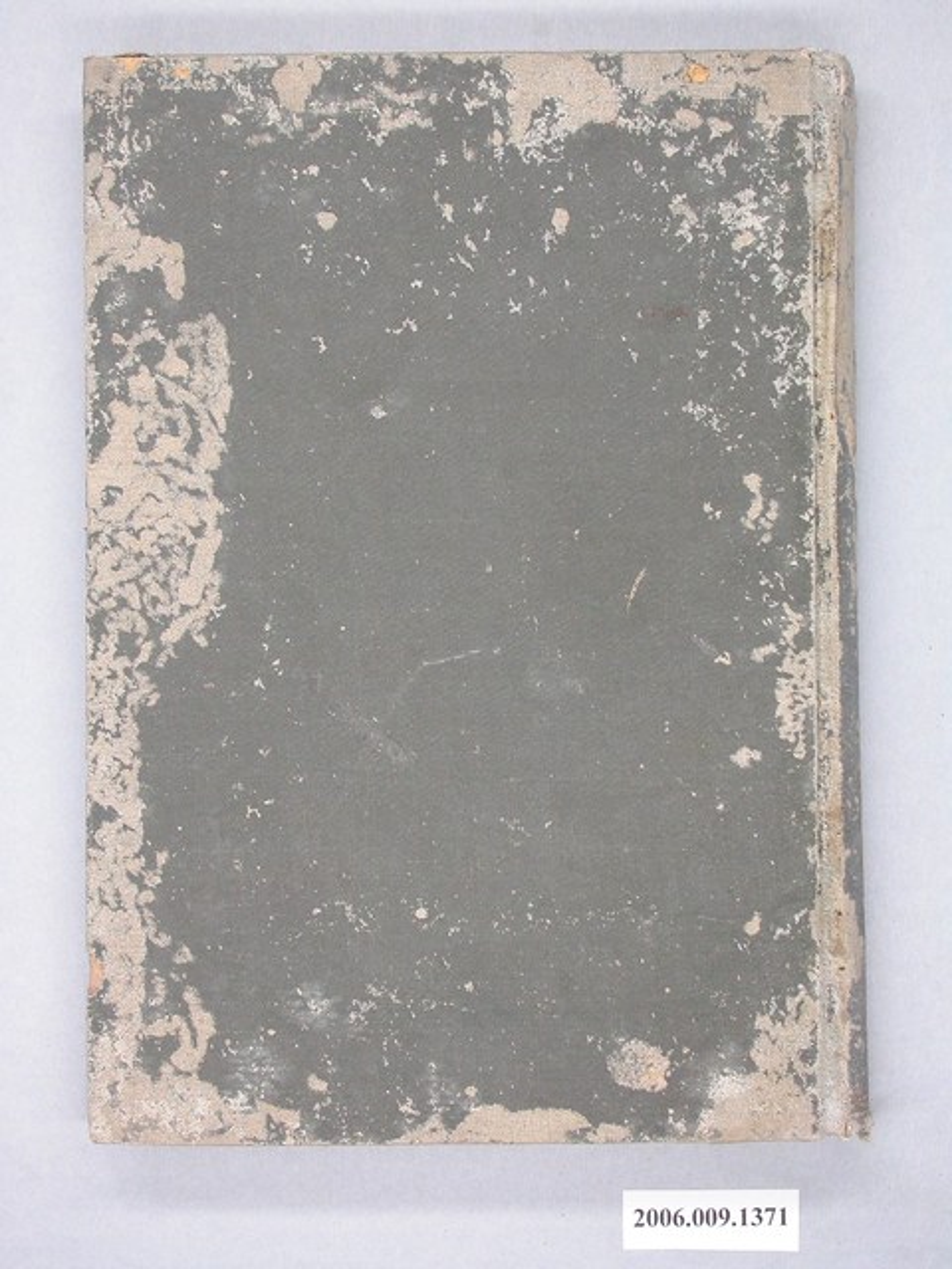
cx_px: 476
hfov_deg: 23.3
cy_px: 634
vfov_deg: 30.7
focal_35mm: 63
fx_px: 2310
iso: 100
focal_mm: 13.1
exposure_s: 1/21.1
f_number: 3.1
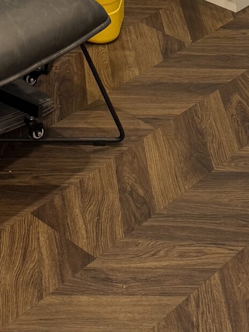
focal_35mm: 100
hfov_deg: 14.7
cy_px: -336
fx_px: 958
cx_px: 29
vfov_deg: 15.5
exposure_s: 1/50
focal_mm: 6.76
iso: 125
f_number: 1.78
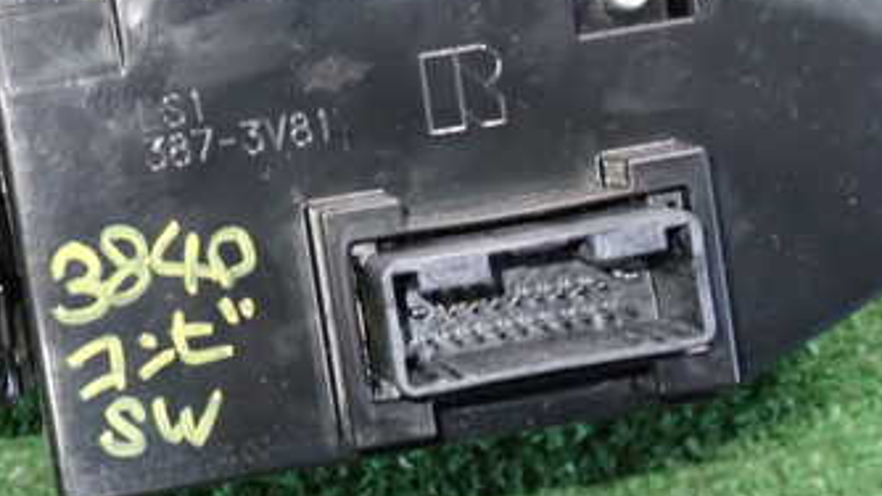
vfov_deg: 13.2
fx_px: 2152
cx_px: 132
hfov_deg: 22.7
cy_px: 195
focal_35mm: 92
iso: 1000
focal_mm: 8.4
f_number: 4.5
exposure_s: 1/13
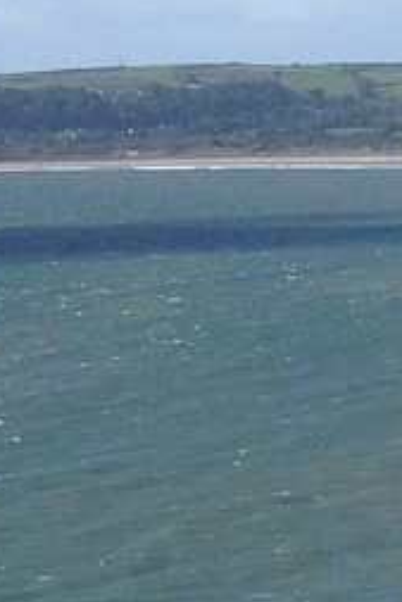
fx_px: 3847
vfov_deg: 8.8
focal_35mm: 230
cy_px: 795
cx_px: 1641
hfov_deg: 5.2
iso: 50
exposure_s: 1/1727
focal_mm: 4.28
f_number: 2.4
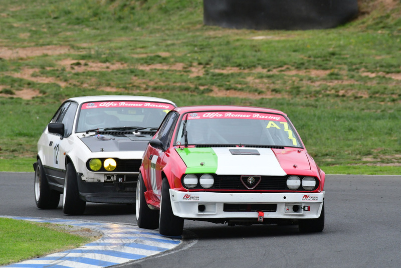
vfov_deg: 1.8
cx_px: 200
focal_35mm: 750
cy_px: 134
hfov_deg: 2.7
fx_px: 8357
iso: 1250
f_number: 11
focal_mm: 500
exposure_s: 1/640
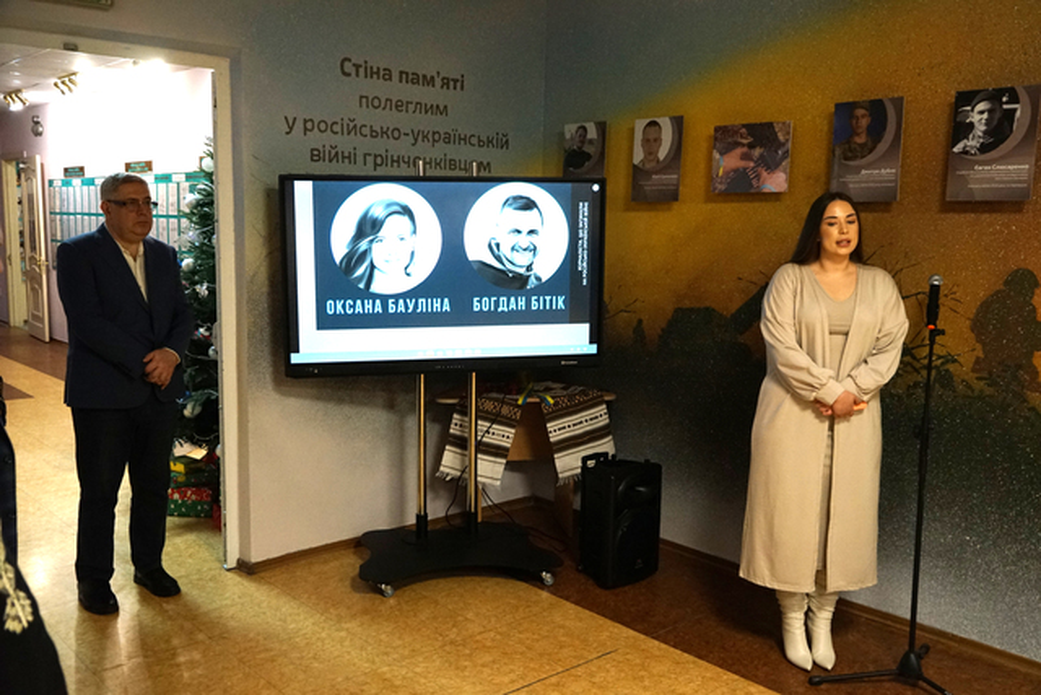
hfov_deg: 58.7
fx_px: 925
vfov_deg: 41.1
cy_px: 348
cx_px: 520
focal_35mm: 32
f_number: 4
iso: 3200
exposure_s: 1/160
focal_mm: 32
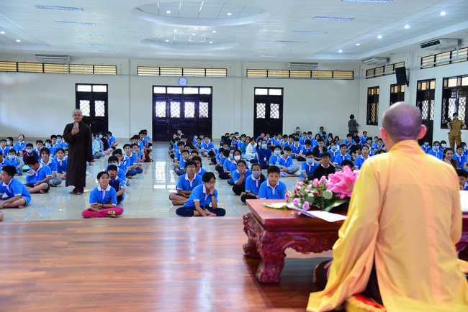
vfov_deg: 30.5
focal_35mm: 44
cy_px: 156
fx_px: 572
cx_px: 234
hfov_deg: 44.5
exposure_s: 1/50
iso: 1250
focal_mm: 44
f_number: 4.5
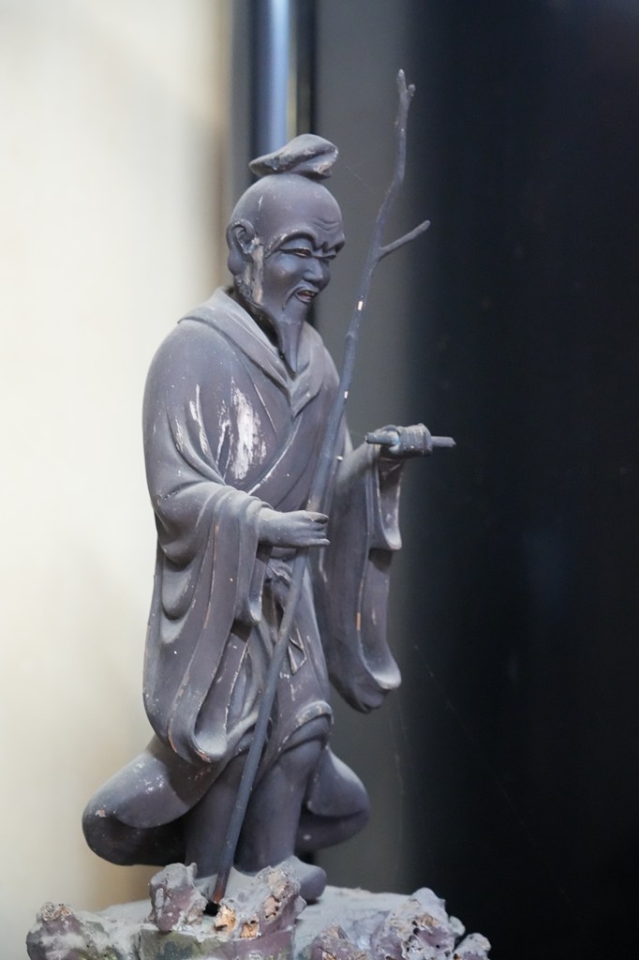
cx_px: 320
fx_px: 2105
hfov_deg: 17.3
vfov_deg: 25.7
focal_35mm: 79
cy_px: 480
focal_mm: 79
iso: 12800
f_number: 4
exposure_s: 1/50
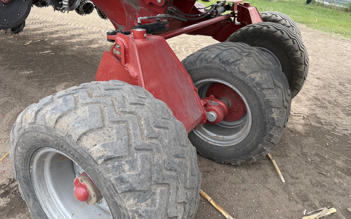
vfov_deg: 45.6
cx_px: 177
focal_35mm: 27
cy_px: 81
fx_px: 258
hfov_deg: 68.4
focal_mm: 6.76
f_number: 1.78
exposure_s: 1/992
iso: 80
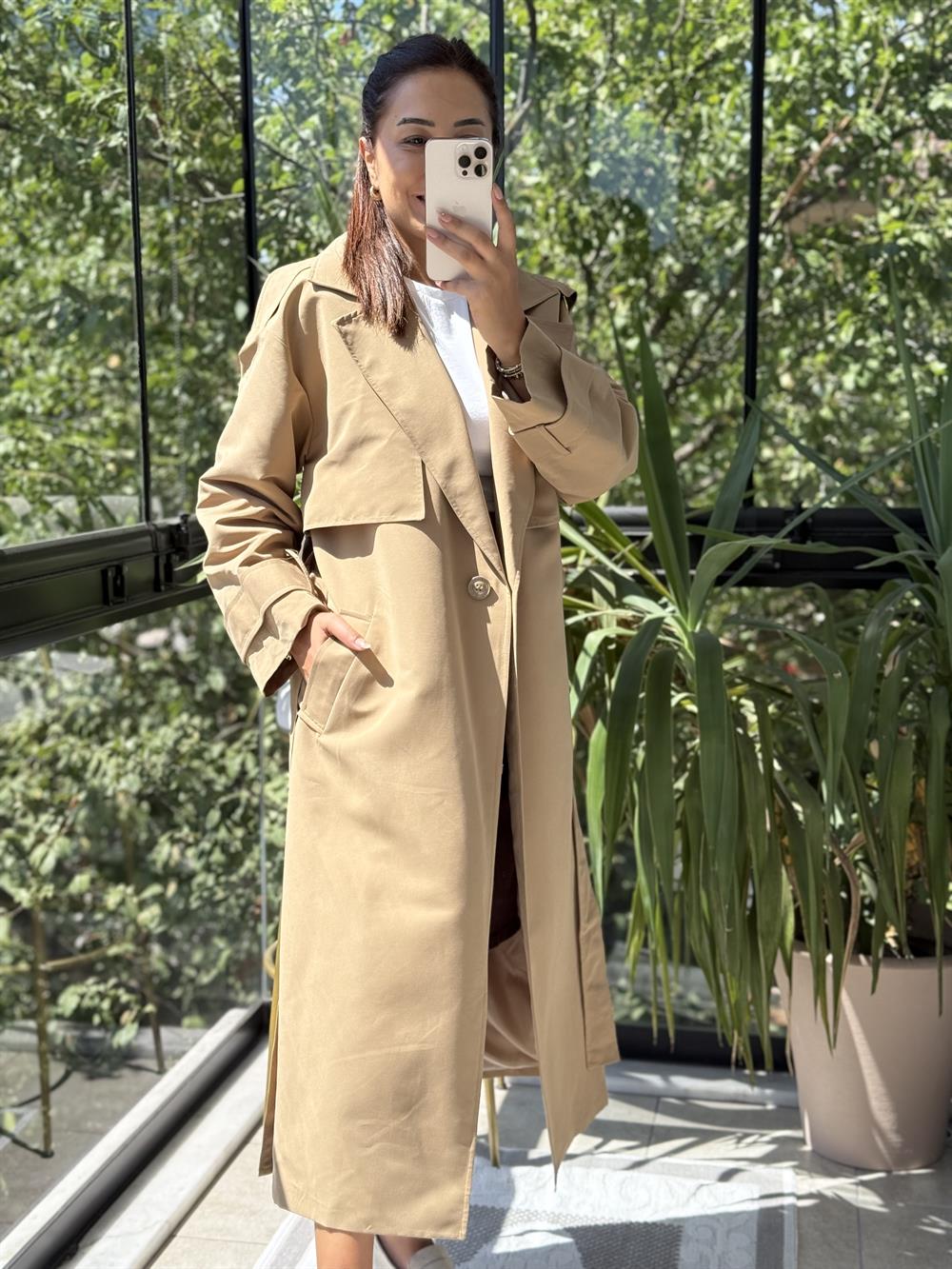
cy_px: 634
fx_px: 1760
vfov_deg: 39.7
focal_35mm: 48
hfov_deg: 30.3
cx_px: 476
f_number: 1.78
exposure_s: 1/592
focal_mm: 6.76
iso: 64
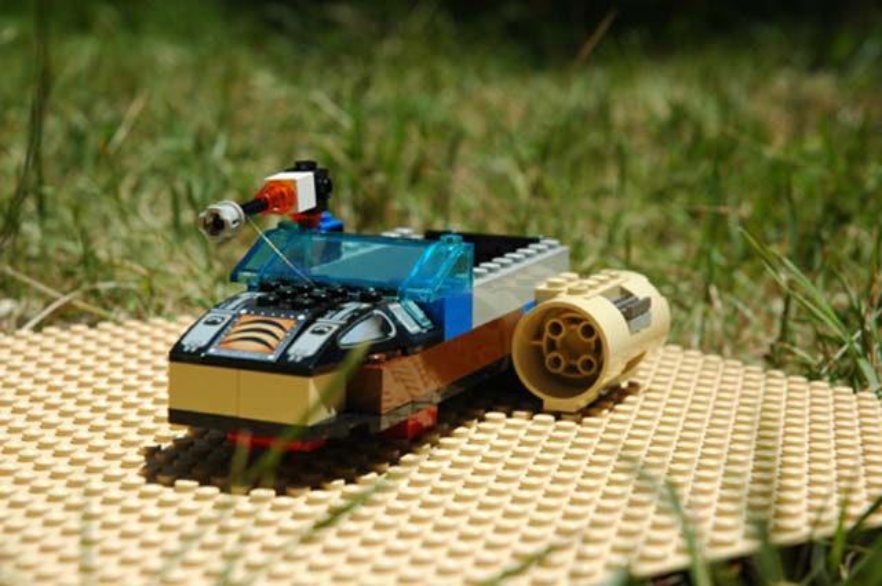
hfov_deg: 19.5
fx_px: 2569
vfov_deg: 13.0
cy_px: 293
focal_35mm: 105
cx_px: 441
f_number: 8
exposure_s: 1/500
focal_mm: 70
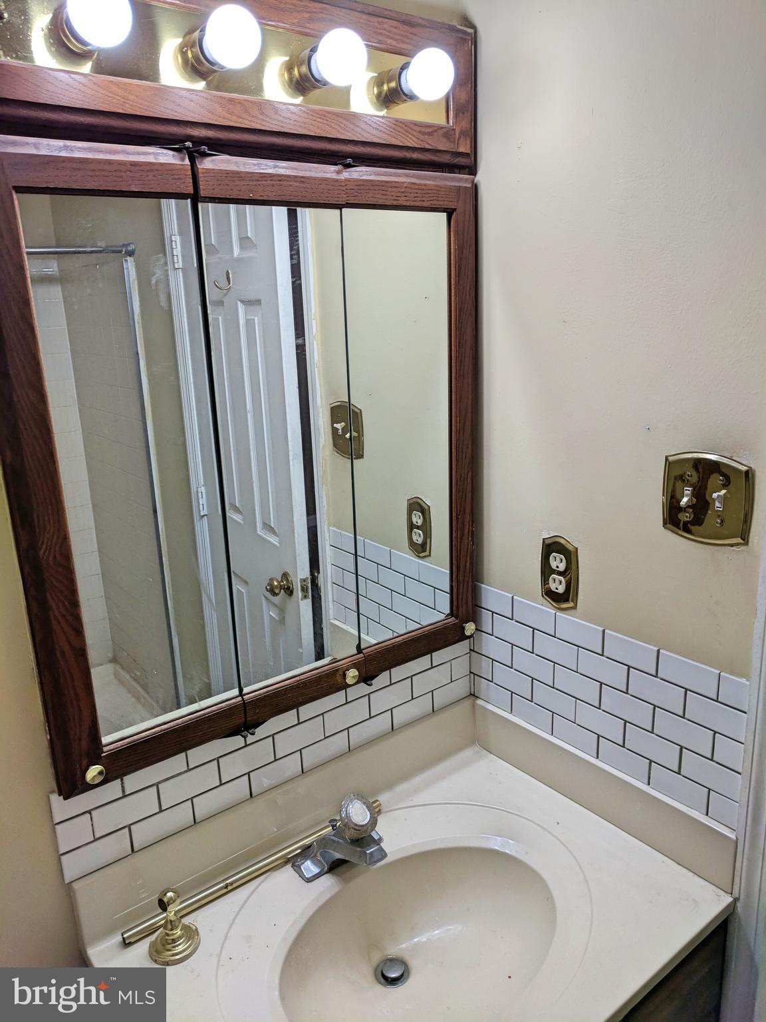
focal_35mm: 26
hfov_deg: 53.1
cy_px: 511
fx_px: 767
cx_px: 383
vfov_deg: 67.3
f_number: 2
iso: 89
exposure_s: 1/342
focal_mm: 4.67
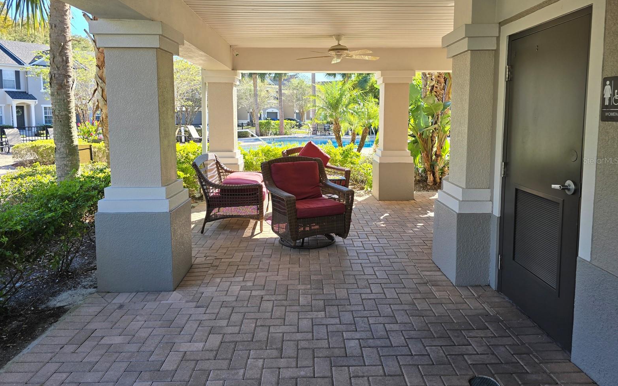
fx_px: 421
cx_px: 303
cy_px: 160
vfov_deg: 49.1
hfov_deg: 72.5
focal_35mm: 25
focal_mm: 6.3
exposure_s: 1/180
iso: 16
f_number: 1.7
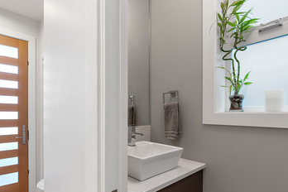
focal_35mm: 20
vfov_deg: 61.5
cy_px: 113
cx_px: 120
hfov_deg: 83.2
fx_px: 160
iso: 400
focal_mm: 16
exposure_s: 1/6
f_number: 7.1
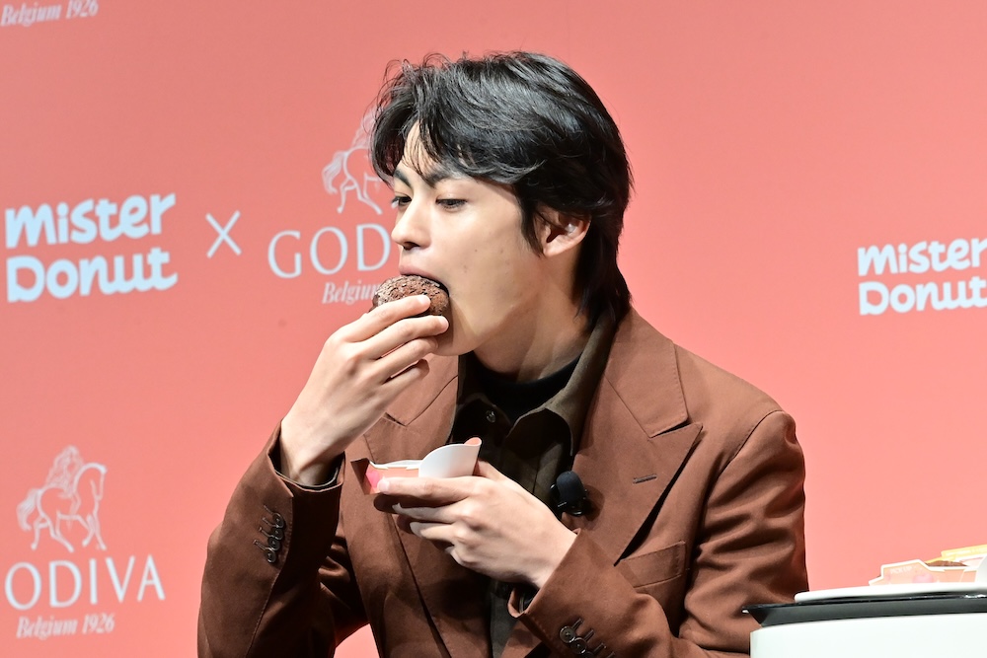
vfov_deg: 4.0
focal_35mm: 345
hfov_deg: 6.0
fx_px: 9459
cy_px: 329
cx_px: 494
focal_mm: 230
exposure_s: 1/200
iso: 6400
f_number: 11
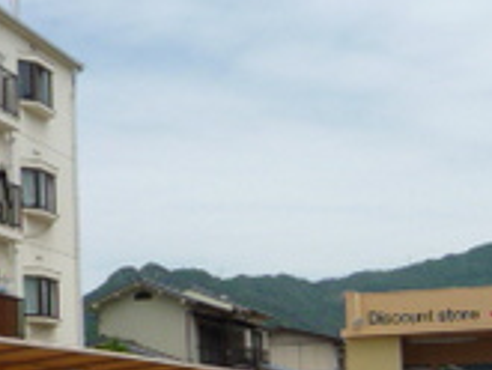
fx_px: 1209
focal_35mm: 85
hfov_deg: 22.5
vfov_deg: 17.0
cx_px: 429
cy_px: 379
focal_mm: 4.4
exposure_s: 1/800
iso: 100
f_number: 5
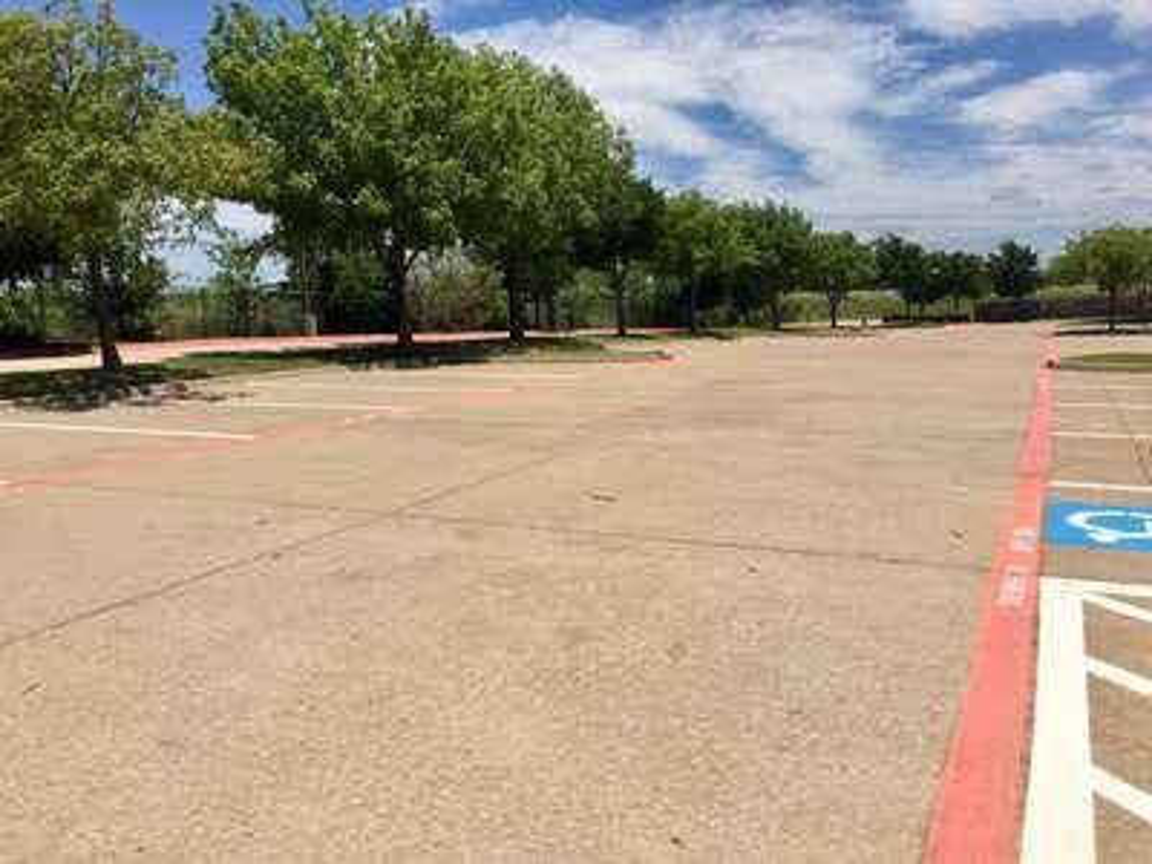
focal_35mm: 29
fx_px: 965
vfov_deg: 48.2
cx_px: 576
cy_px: 432
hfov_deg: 61.7
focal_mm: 4.15
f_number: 2.2
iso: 25
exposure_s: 1/2564
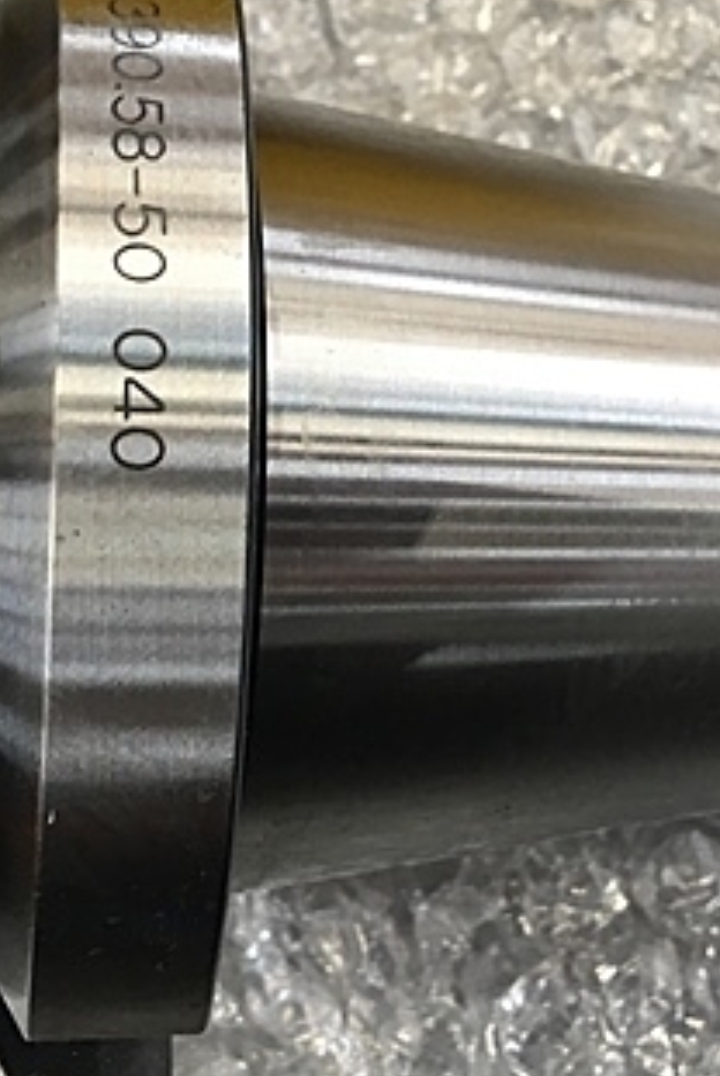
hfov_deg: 21.9
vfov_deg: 32.3
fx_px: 1856
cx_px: 402
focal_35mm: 62
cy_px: 446
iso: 64
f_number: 2.2
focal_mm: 4.15
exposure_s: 1/30
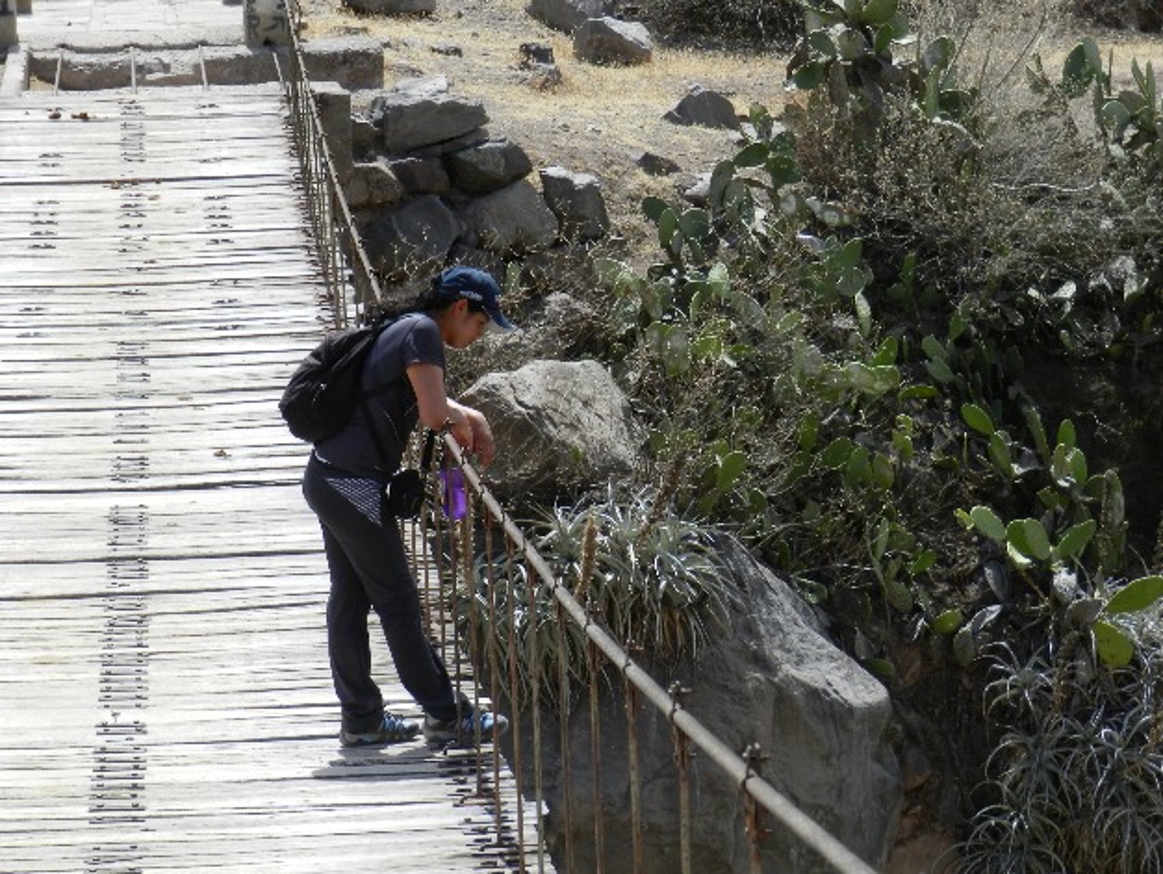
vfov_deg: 9.3
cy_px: 437
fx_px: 5379
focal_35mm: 160
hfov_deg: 12.3
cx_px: 582
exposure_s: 1/400
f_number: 5.3
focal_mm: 28.4
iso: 160
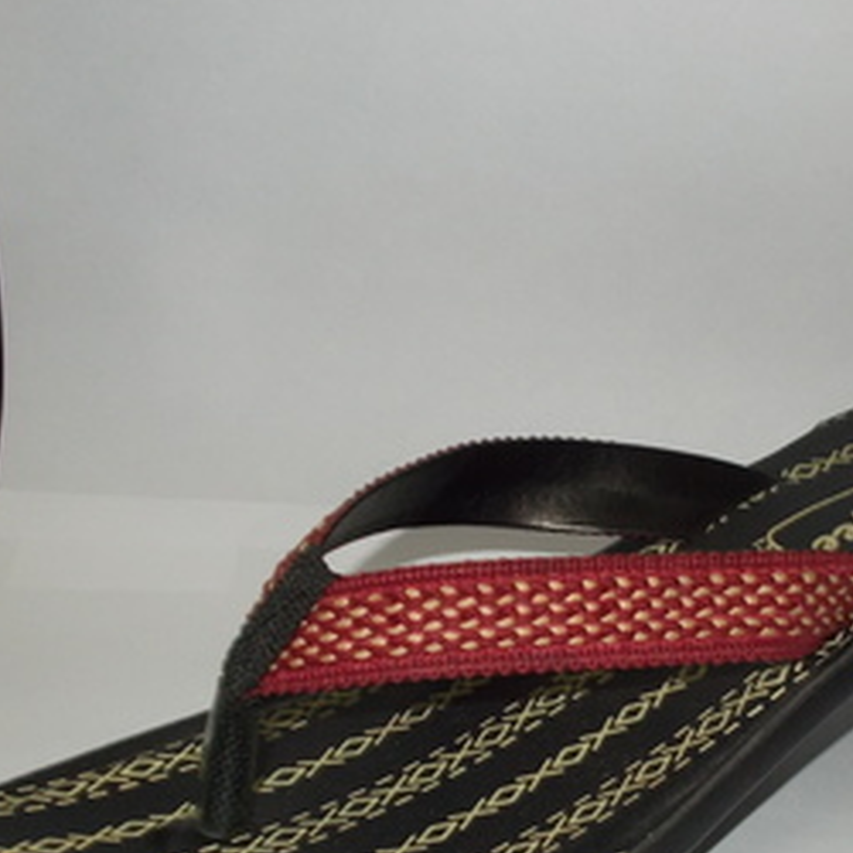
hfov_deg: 28.3
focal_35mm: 60
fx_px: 1673
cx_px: 618
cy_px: 585
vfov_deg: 28.4
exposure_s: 1/25
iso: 200
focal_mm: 6
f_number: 3.6
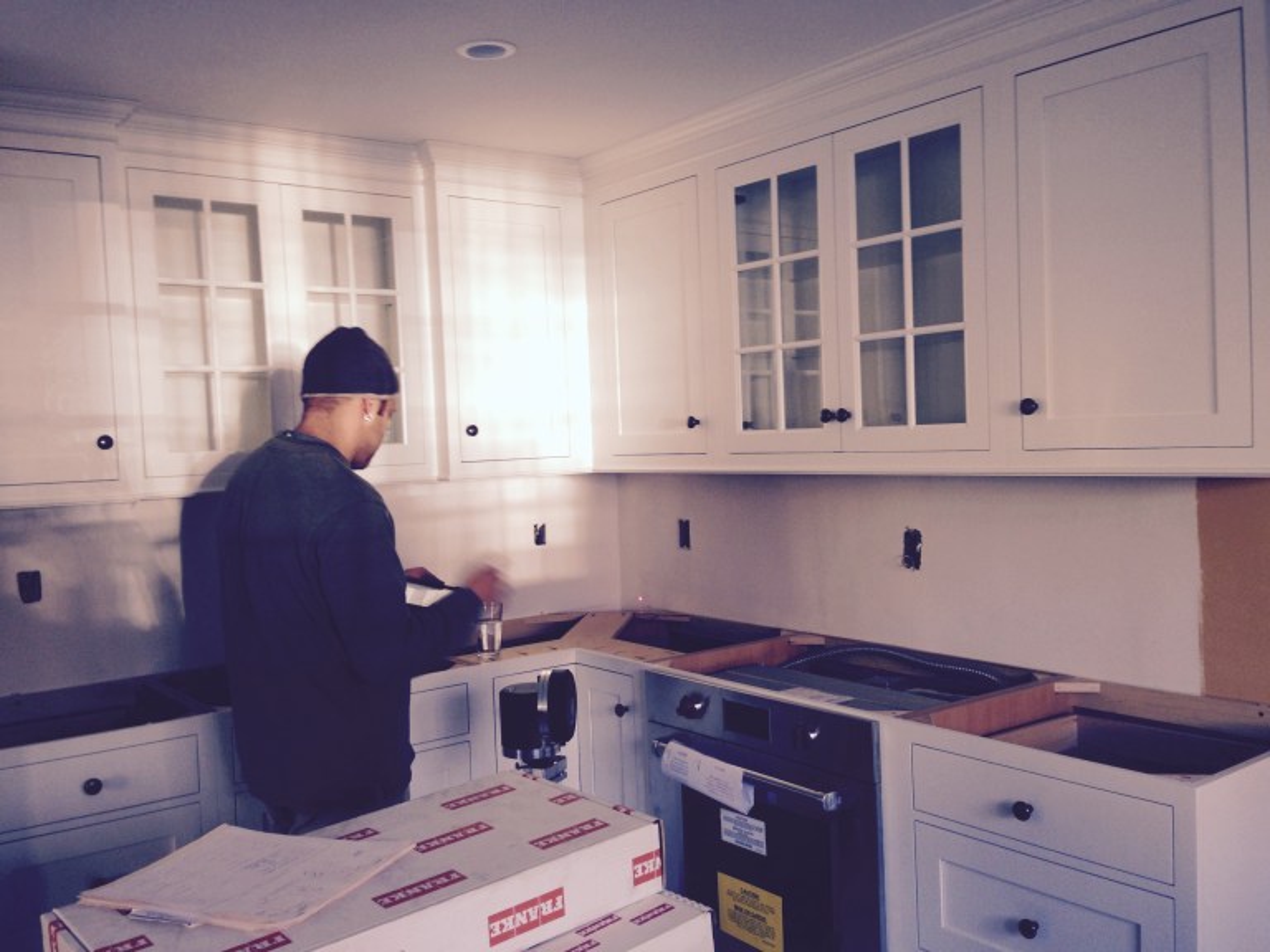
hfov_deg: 55.4
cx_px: 635
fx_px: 1211
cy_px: 476
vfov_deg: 42.9
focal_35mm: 33
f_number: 2.4
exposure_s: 1/20
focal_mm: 4.12
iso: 50
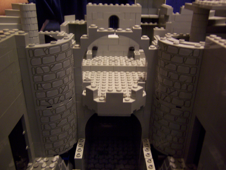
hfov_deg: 55.4
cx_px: 113
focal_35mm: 33
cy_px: 85
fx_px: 215
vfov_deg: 42.9
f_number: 2.8
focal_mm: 5.5
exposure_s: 1/8
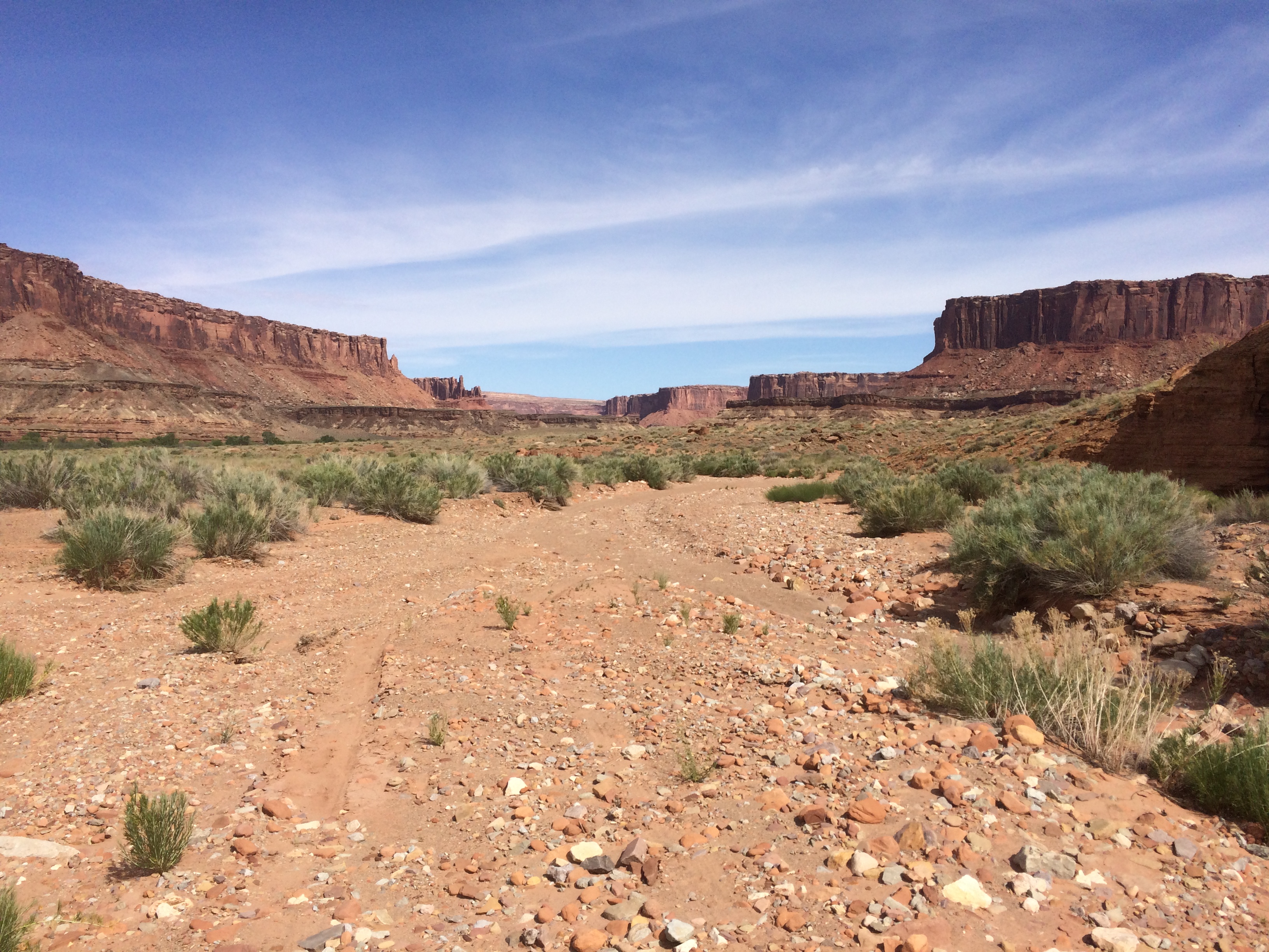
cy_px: 476
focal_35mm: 29
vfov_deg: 48.2
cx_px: 634
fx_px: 1063
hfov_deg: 61.7
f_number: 2.2
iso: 32
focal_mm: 4.15
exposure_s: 1/3731
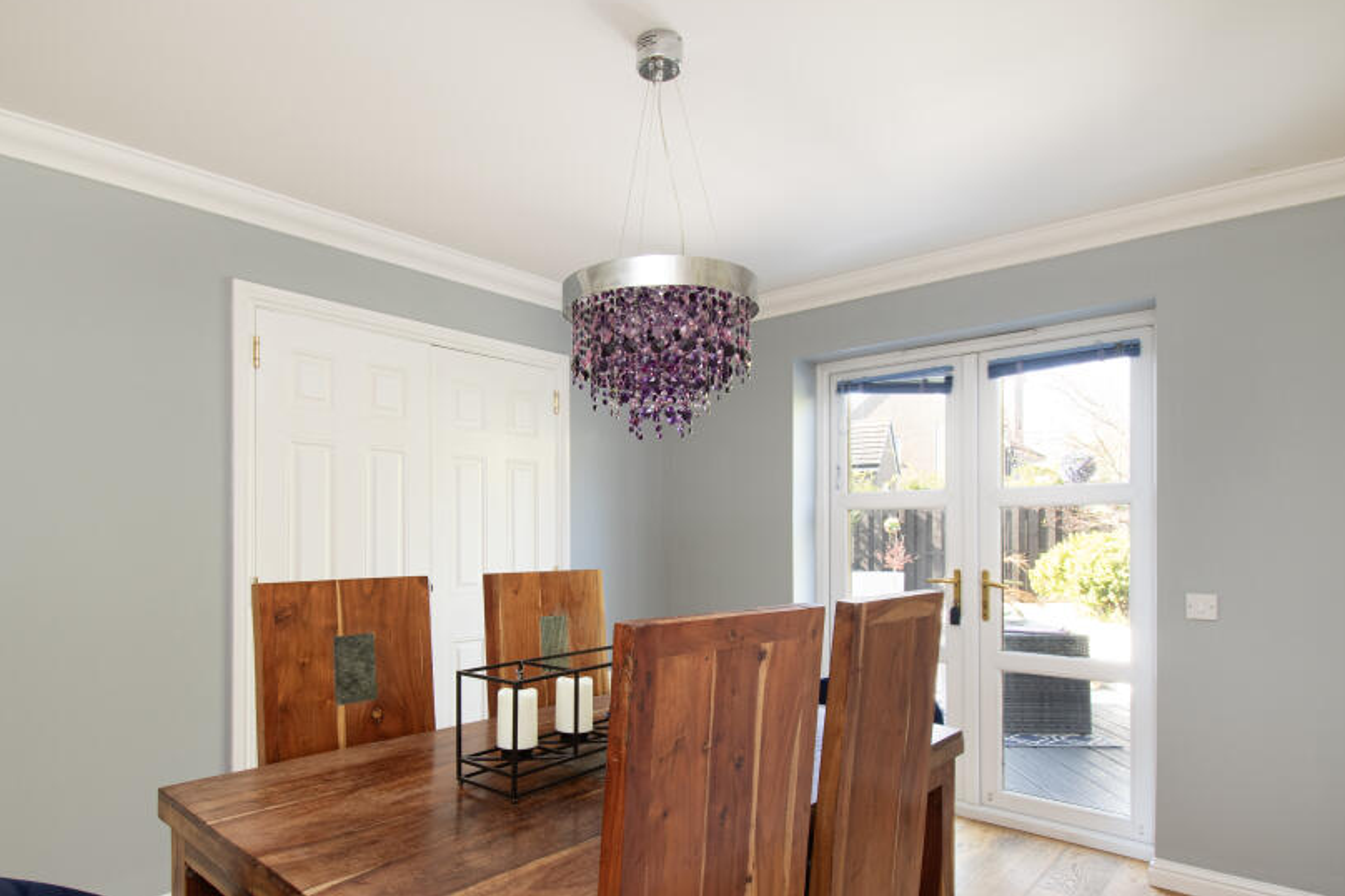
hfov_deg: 86.7
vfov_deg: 63.8
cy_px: 545
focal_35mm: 19
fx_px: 710
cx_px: 611
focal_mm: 10
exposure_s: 1/5
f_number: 9
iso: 320
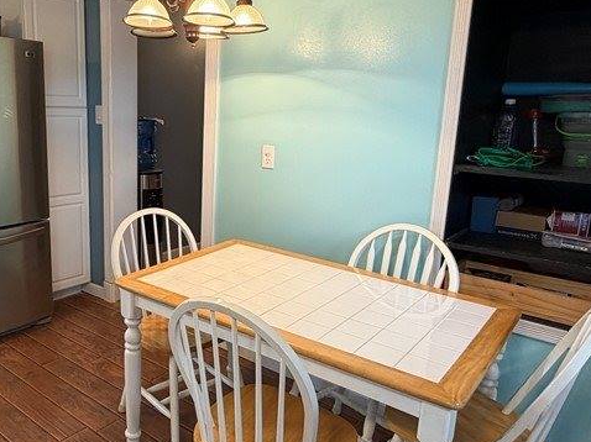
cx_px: 194
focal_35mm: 30
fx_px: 512
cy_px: 212
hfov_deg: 58.6
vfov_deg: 46.7
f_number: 2.2
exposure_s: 1/60
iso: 160
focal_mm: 2.22
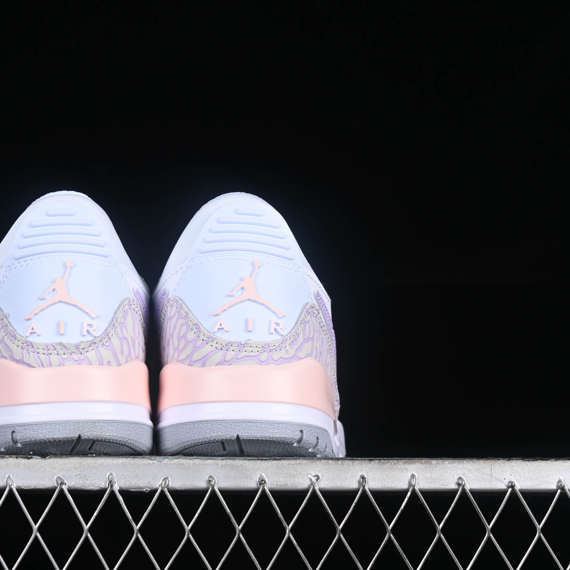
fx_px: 1788
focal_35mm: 96
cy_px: 285
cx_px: 151
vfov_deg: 18.1
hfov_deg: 18.0
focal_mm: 50
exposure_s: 1/80
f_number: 8
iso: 160
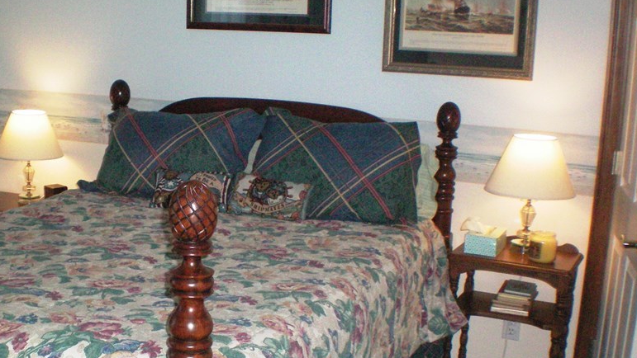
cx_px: 236
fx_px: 929
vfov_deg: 21.7
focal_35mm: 55
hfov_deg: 37.6
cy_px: 261
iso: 400
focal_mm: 6.3
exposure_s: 1/60
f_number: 4.6
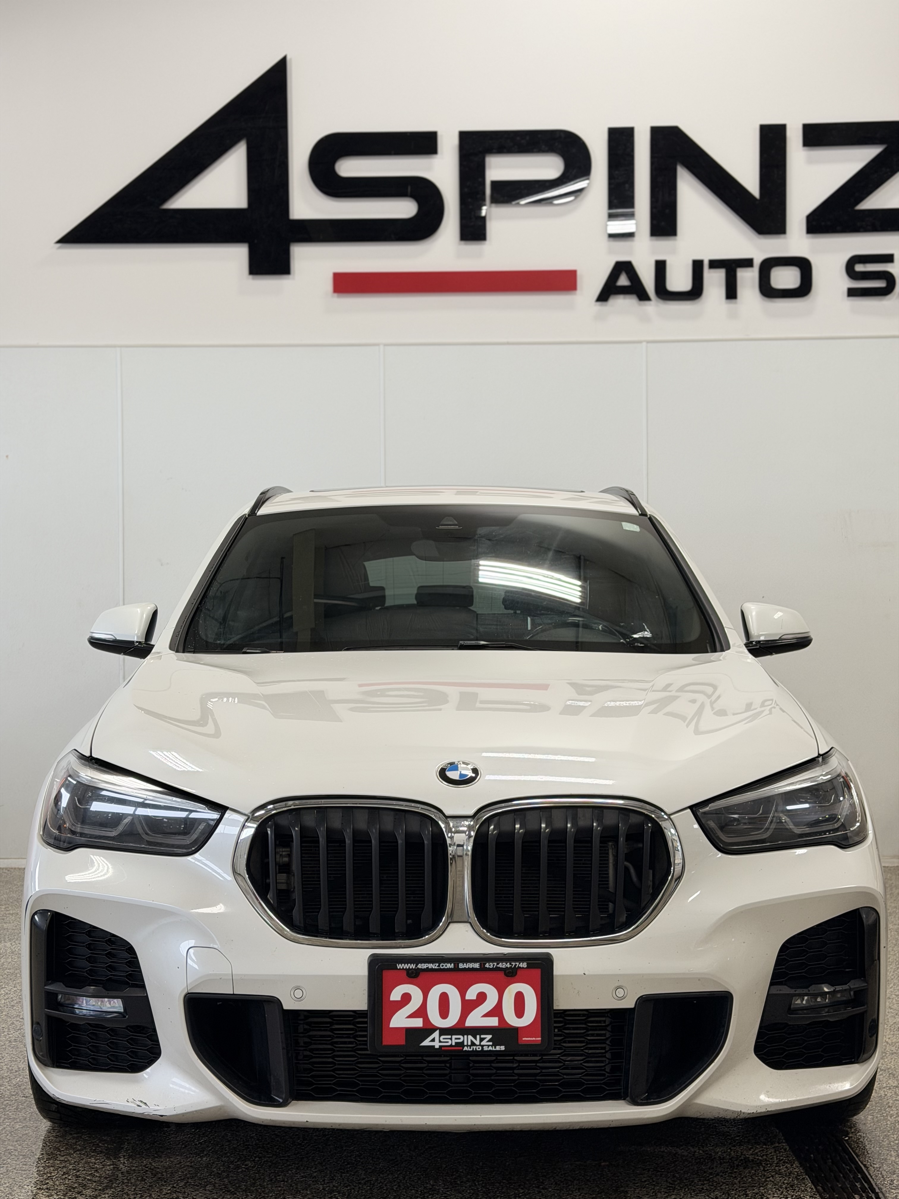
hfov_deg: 30.3
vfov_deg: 39.7
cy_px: 600
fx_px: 1662
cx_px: 450
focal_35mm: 48
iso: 50
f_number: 1.78
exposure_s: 1/126
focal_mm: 6.76
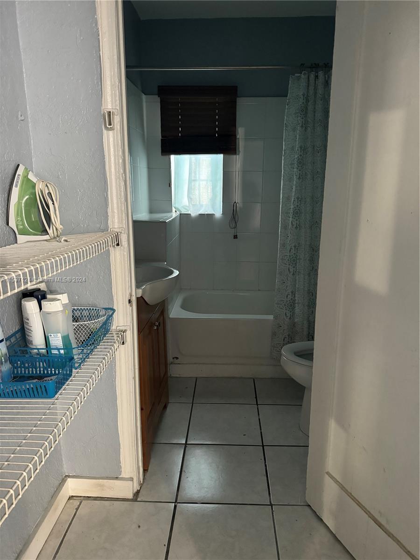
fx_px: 388
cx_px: 210
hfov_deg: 56.8
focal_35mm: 24
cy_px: 280
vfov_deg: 71.6
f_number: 1.78
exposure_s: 1/40
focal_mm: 6.86
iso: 800
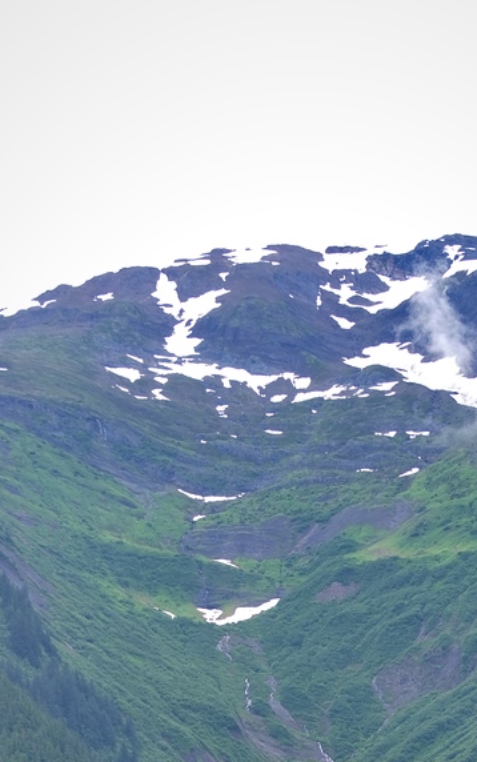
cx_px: 306
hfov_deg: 7.0
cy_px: 813
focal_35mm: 187
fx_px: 3886
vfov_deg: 11.1
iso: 100
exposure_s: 1/200
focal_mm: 82
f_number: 5
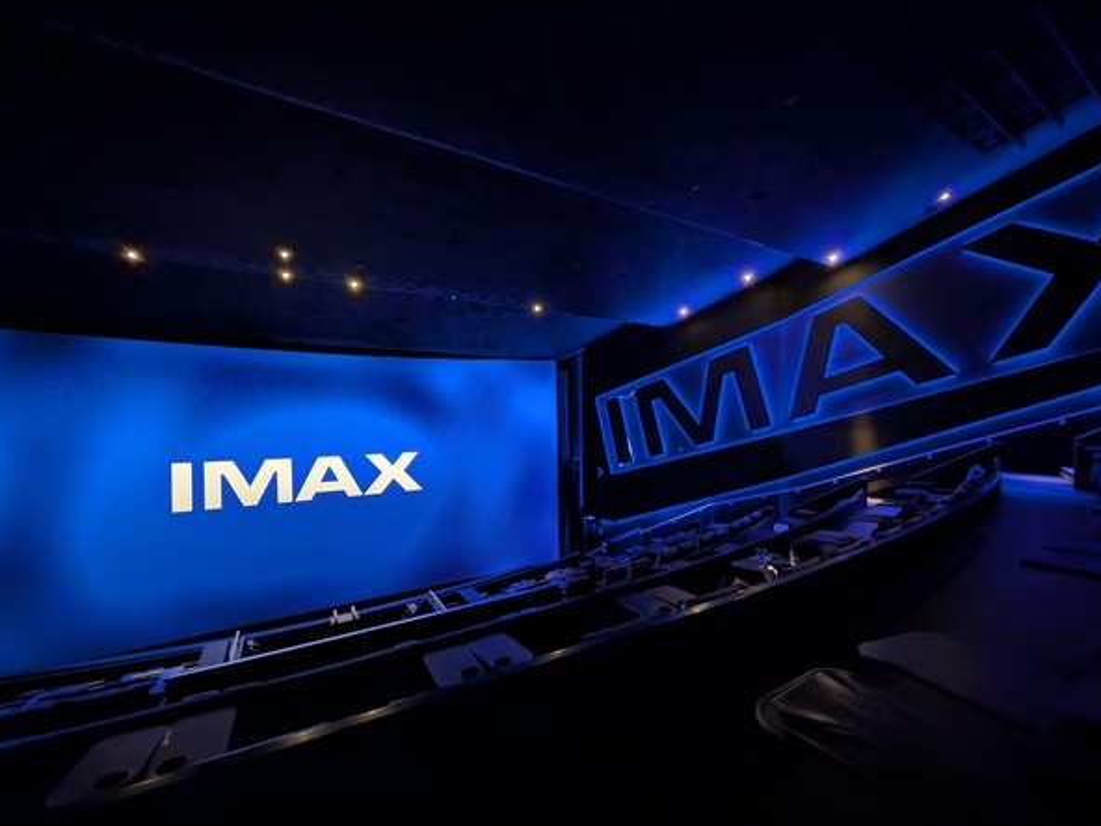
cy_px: 439
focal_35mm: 13
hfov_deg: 106.2
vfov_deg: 89.8
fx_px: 413
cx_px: 550
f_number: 1.95
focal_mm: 2.23
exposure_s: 1/23.8
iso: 621
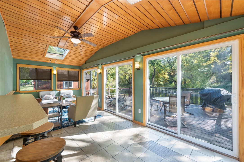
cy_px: 81
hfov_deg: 104.2
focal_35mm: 14
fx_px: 95
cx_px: 122
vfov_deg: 81.2
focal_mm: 14
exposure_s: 1/8
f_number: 11
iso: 50
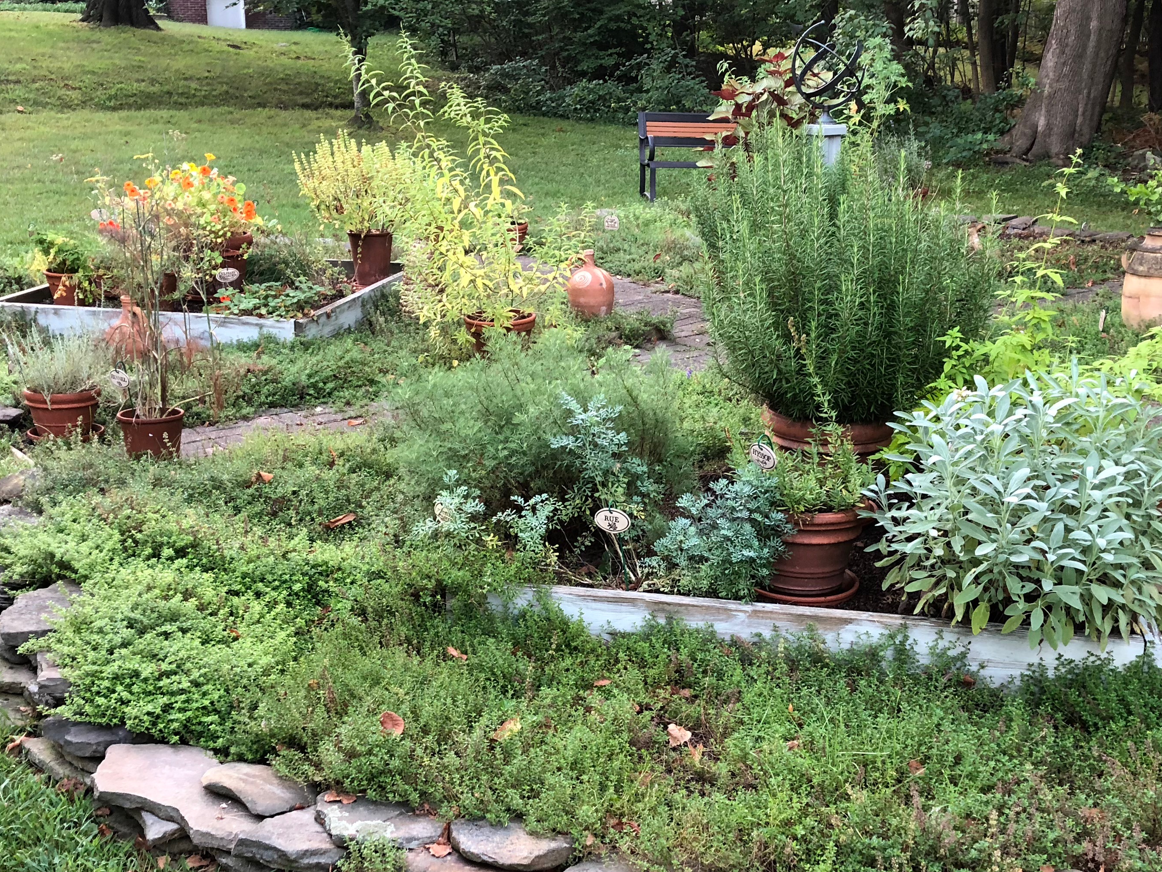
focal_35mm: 42
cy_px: 426
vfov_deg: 34.3
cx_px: 627
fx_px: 1410
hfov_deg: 44.8
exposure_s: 1/24
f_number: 1.8
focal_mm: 3.99
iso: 40
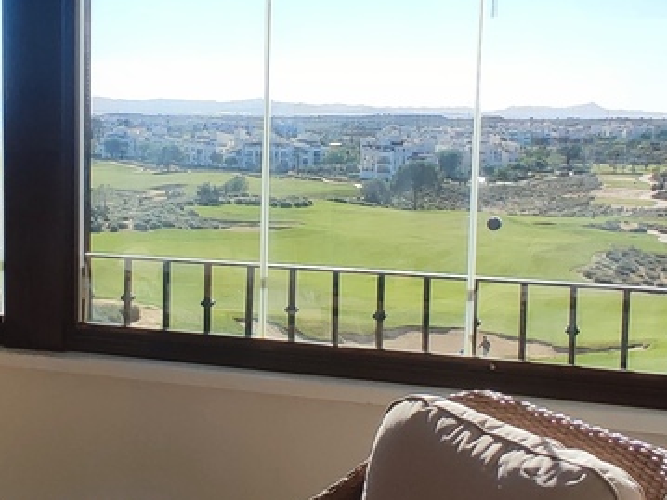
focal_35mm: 57
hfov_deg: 33.5
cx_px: 229
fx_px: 1098
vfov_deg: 25.6
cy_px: 229
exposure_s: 1/1173
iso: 50
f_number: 2.2
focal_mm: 1.65
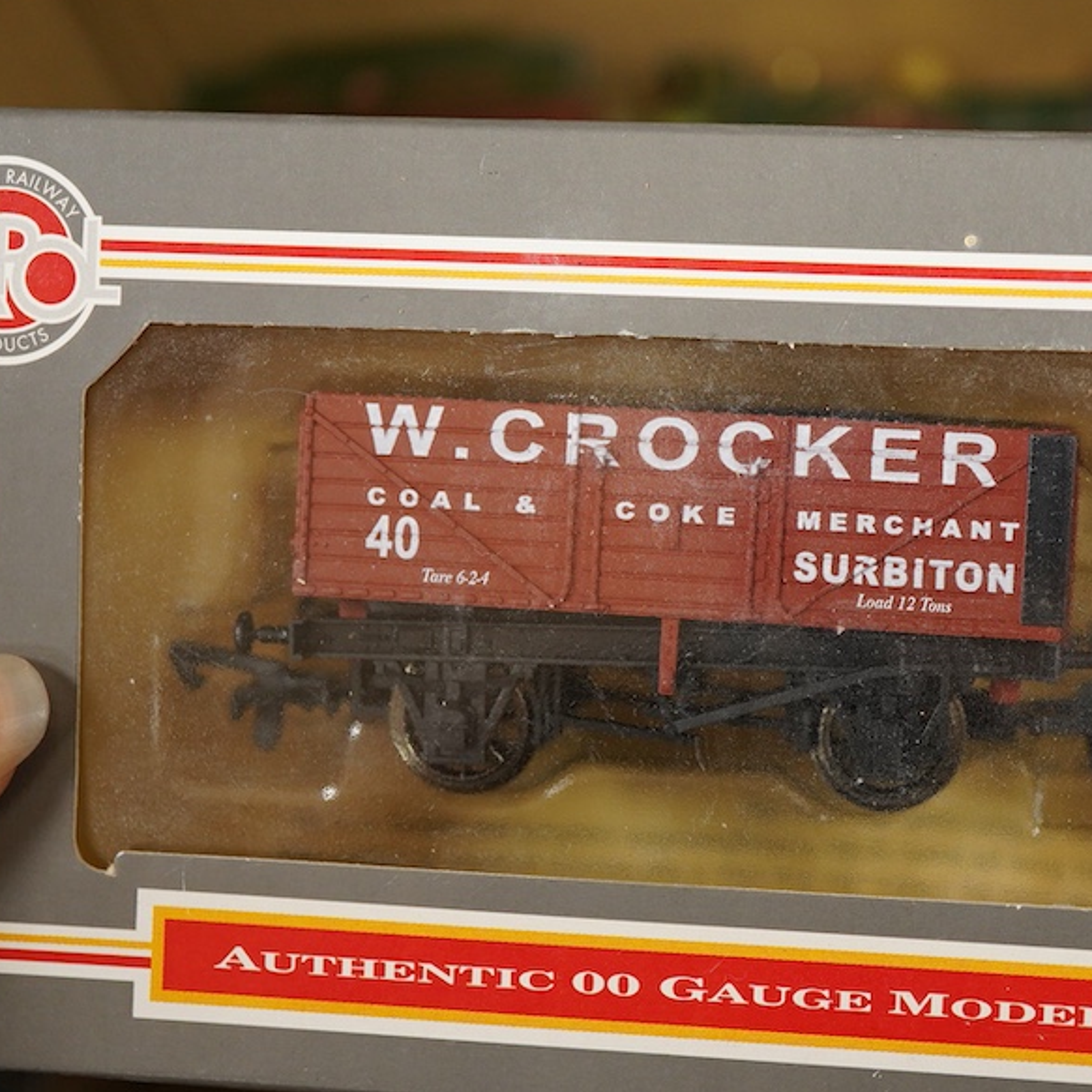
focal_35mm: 59
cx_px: 669
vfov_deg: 29.1
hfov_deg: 29.0
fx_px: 2106
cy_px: 534
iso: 1250
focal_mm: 30
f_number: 3.5
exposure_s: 1/160
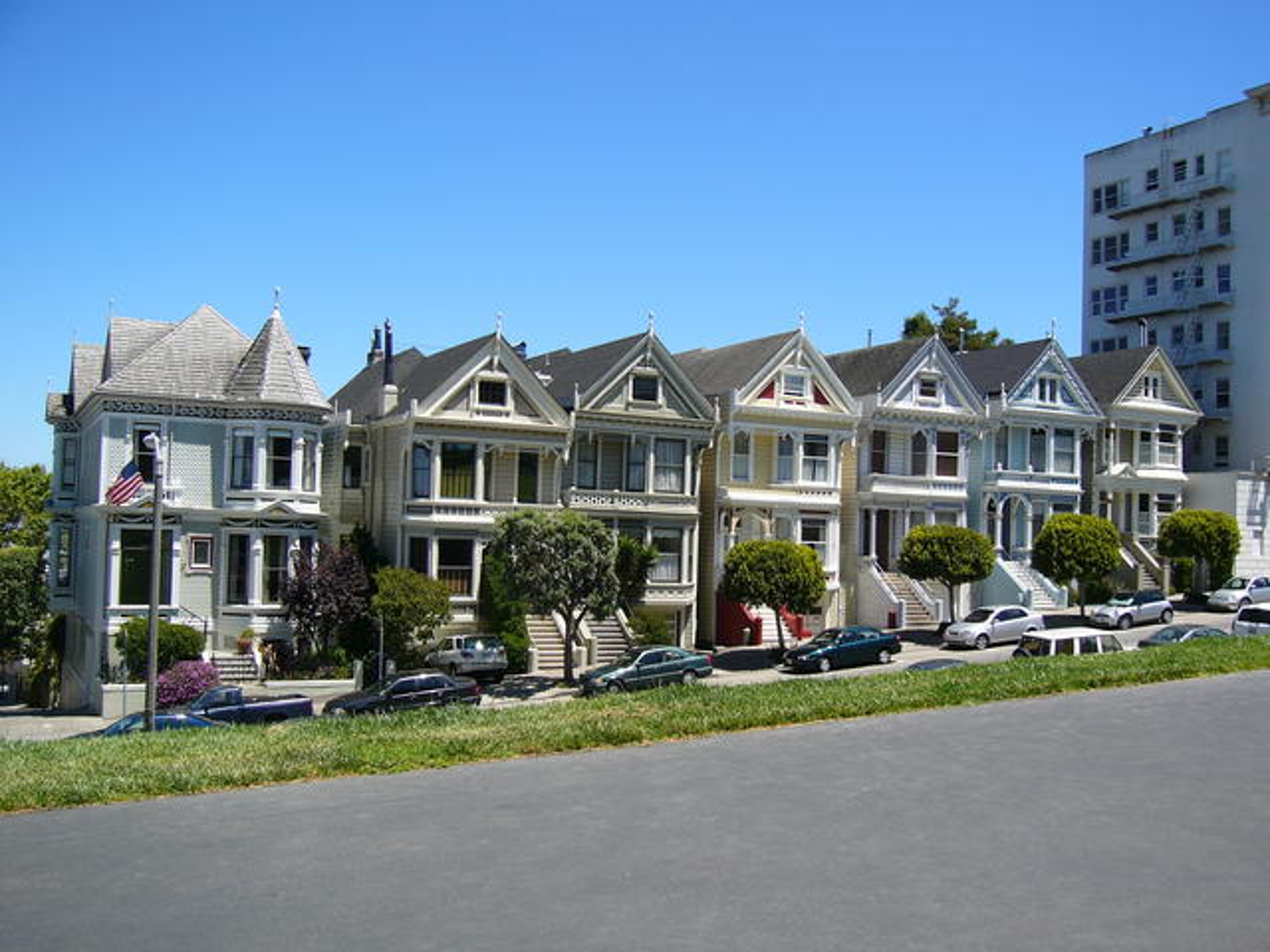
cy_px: 476
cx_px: 635
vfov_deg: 40.7
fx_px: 1284
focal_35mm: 35
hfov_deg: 52.6
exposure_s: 1/125
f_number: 8
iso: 50
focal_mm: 5.8
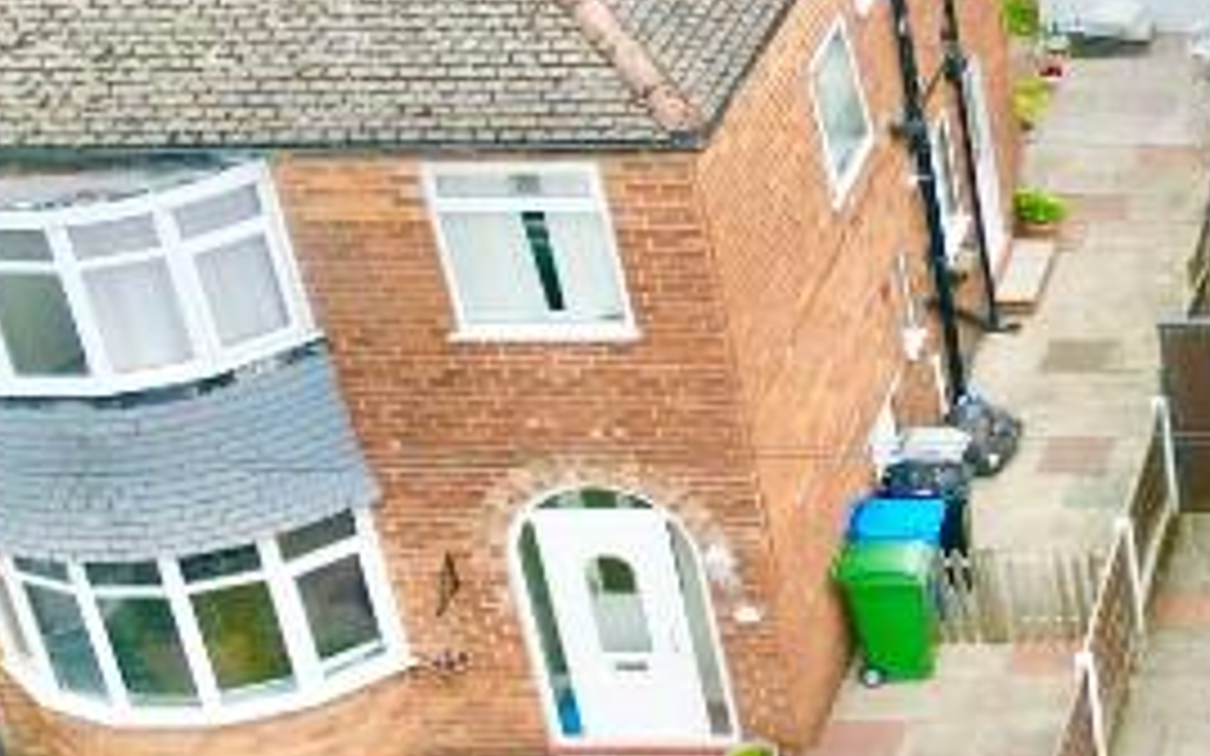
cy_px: 580
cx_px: 1732
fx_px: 3198
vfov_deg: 13.4
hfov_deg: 19.2
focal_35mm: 97
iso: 150
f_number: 1.7
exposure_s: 1/1250
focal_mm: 6.72
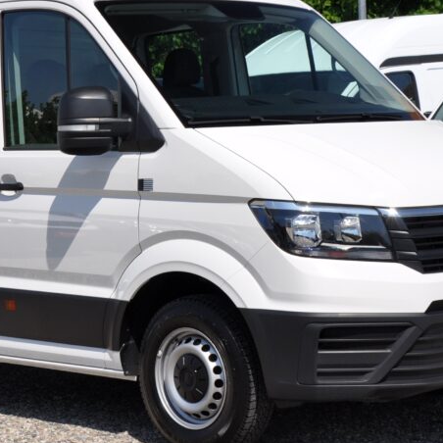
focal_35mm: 98
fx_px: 1419
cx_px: 118
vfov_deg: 17.7
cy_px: 137
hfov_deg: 17.7
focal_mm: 34
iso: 500
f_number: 10
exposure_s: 1/400
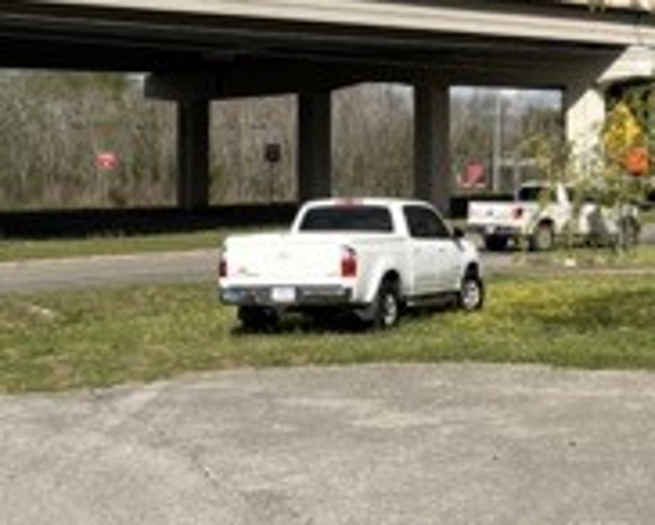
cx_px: 777
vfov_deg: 17.2
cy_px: 119
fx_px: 1727
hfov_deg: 20.2
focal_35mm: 89
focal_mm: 5.1
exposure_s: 1/4651
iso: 50
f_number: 1.6
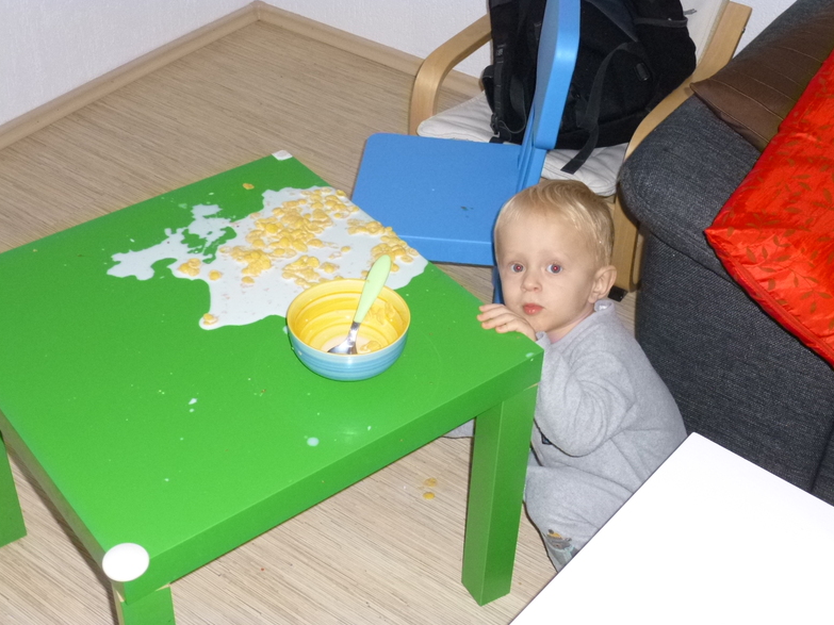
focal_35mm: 46
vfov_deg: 31.5
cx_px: 419
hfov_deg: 41.2
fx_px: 1108
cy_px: 313
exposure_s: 1/60
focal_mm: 8
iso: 400
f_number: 3.9
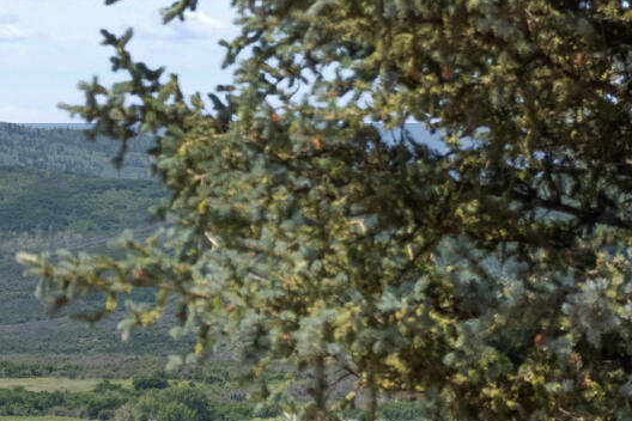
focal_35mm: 398
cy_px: 123
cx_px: -1116
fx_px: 6987
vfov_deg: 3.5
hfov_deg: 5.0
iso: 500
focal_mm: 70
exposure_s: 1/1000
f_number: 7.1
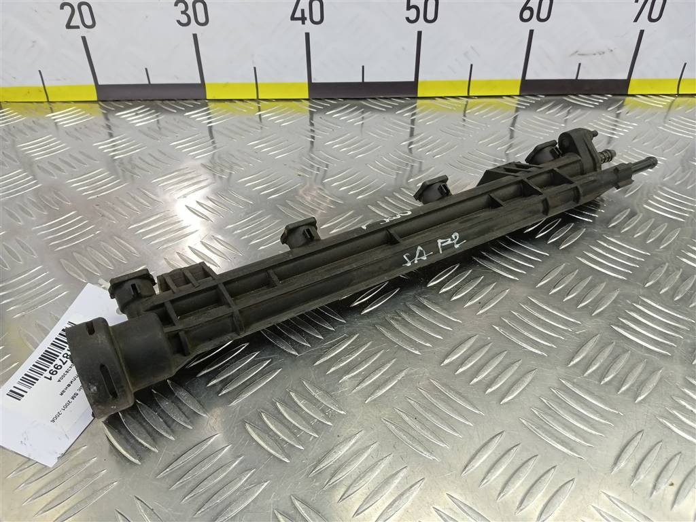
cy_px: 261
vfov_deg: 51.4
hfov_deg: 65.3
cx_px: 348
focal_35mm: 27
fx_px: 543
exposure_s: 1/50
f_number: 1.6
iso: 153
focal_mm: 4.11
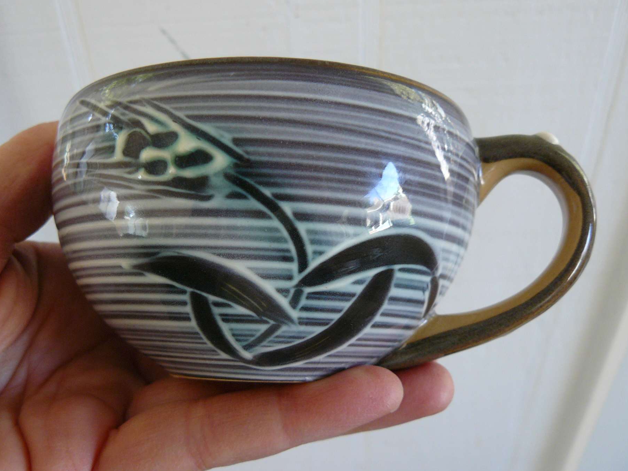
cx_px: 278
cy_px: 218
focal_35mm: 41
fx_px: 744
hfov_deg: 45.7
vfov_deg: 35.1
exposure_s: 1/30
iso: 160
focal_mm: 6
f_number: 2.8
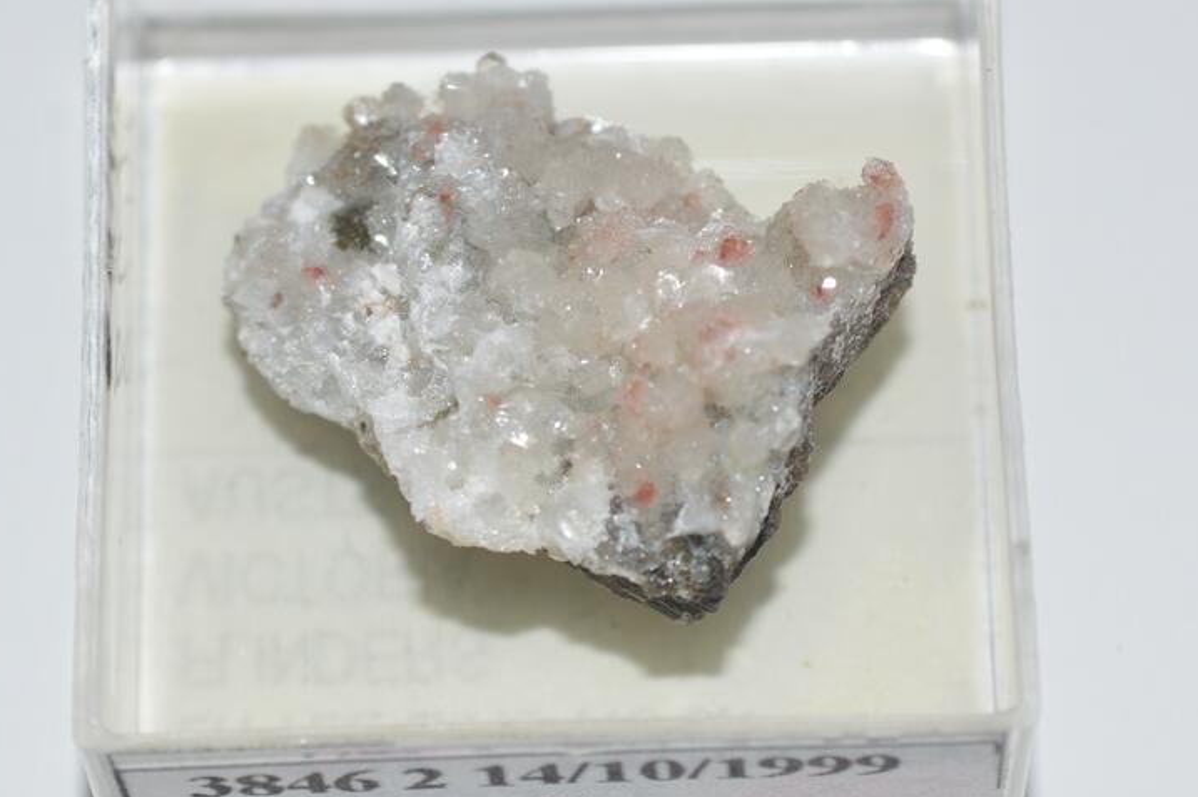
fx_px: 4784
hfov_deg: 14.3
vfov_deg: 9.5
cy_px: 320
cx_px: 596
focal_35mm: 144
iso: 100
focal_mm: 55
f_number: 8
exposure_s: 1/60
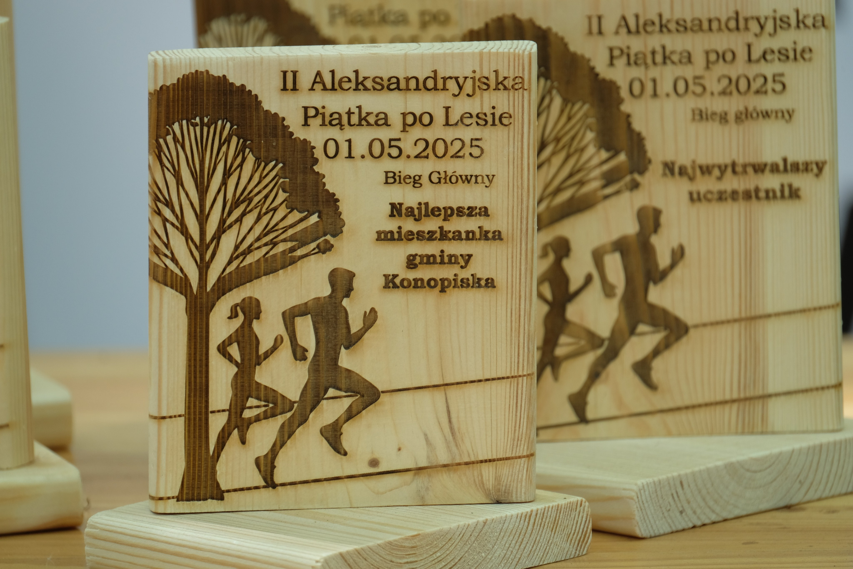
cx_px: 426
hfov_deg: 3.4
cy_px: 284
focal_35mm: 600
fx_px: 14216
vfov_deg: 2.3
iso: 200
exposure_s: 1/80
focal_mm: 400
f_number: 5.6
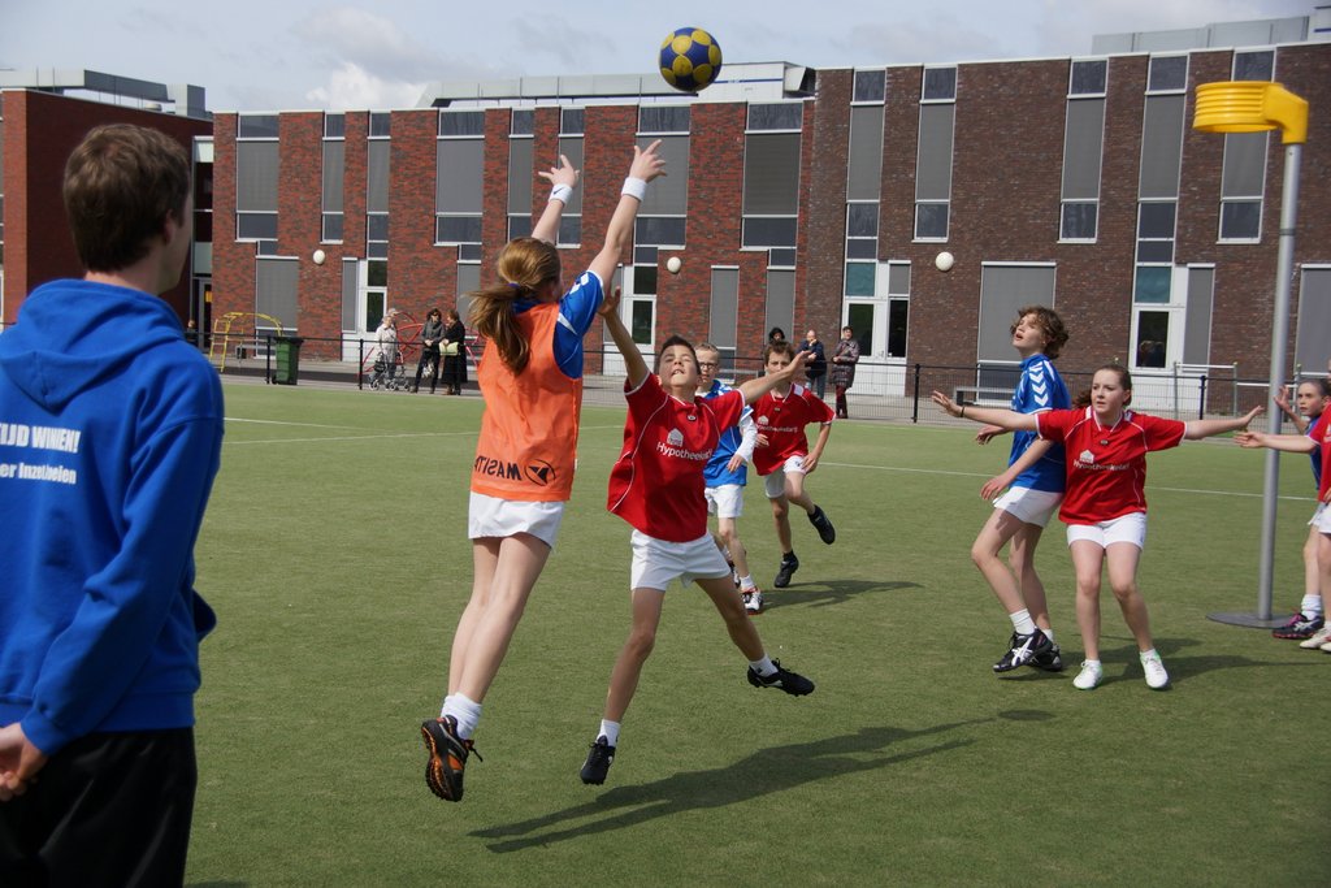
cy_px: 444
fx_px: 1941
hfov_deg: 37.8
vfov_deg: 25.8
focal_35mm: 52
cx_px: 666
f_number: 5.6
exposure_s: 1/1600
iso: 200
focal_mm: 35
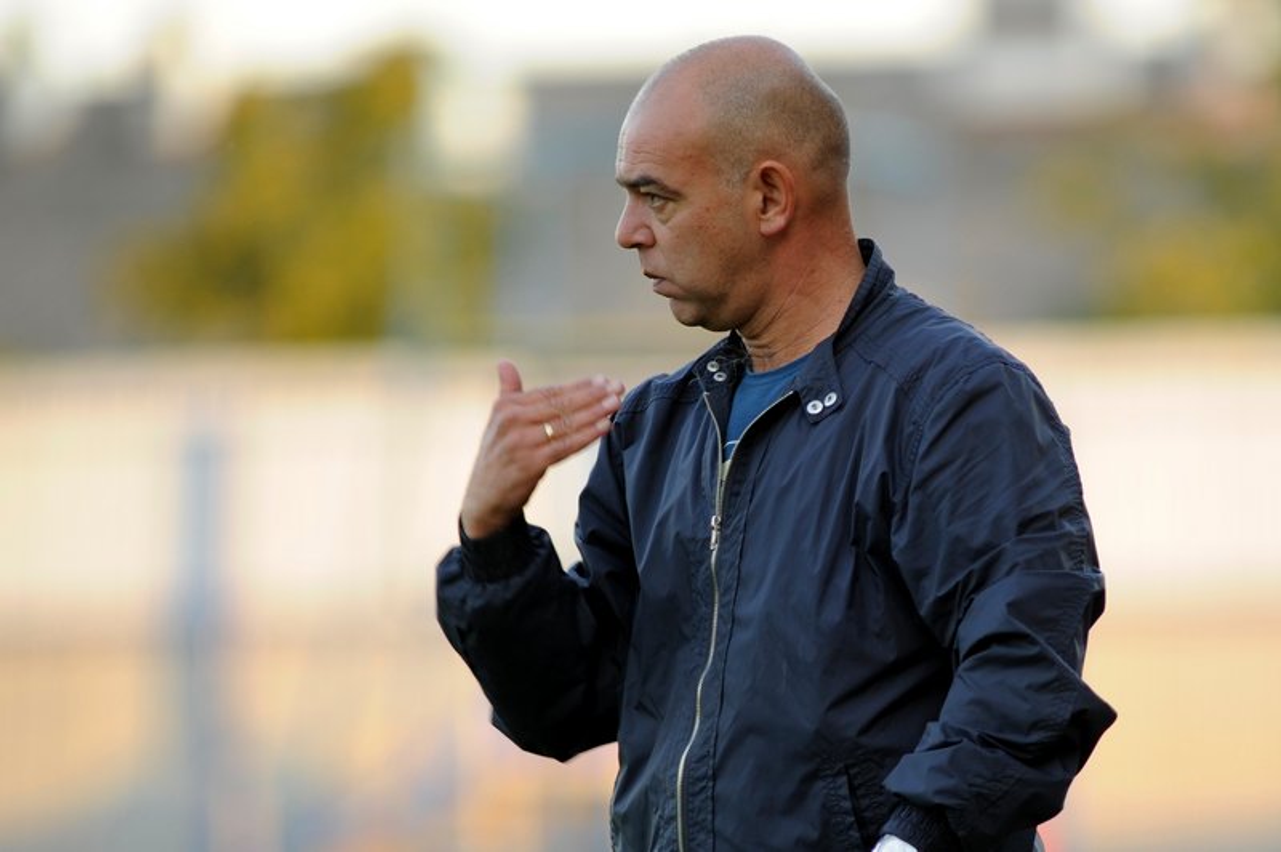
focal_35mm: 300
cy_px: 426
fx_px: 10666
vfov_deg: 4.6
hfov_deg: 6.9
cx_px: 640
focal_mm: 300
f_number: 2.8
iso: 320
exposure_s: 1/250
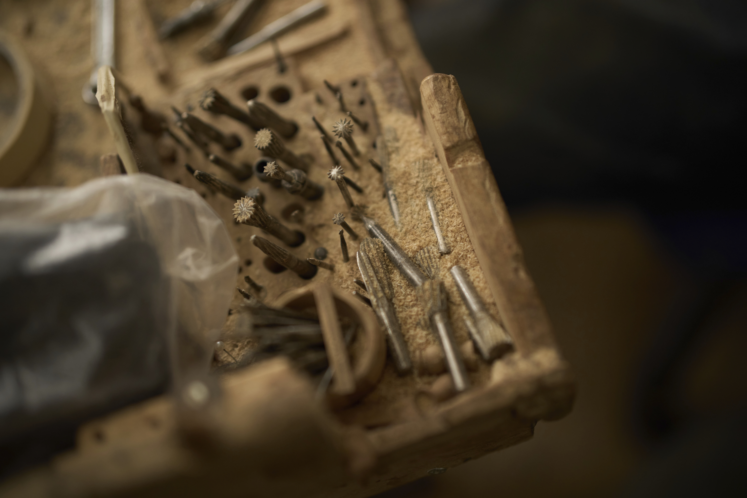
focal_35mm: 50
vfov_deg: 27.0
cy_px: 249
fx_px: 1037
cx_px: 374
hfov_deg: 39.6
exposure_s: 1/1250
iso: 800
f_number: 1.4
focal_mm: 50
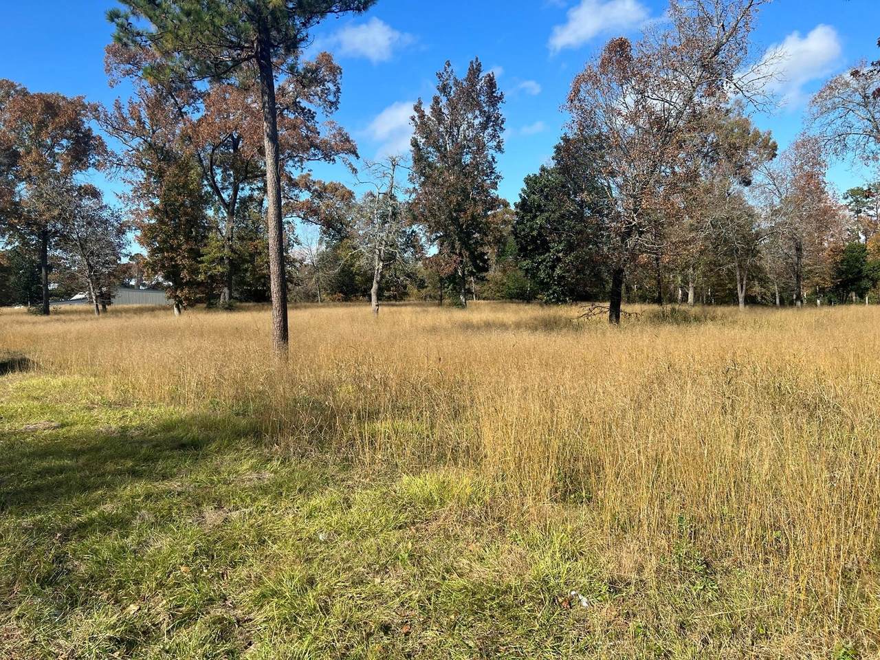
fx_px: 661
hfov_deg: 67.3
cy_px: 330
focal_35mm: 26
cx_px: 440
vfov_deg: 53.1
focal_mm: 5.7
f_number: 1.5
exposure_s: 1/2994
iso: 50
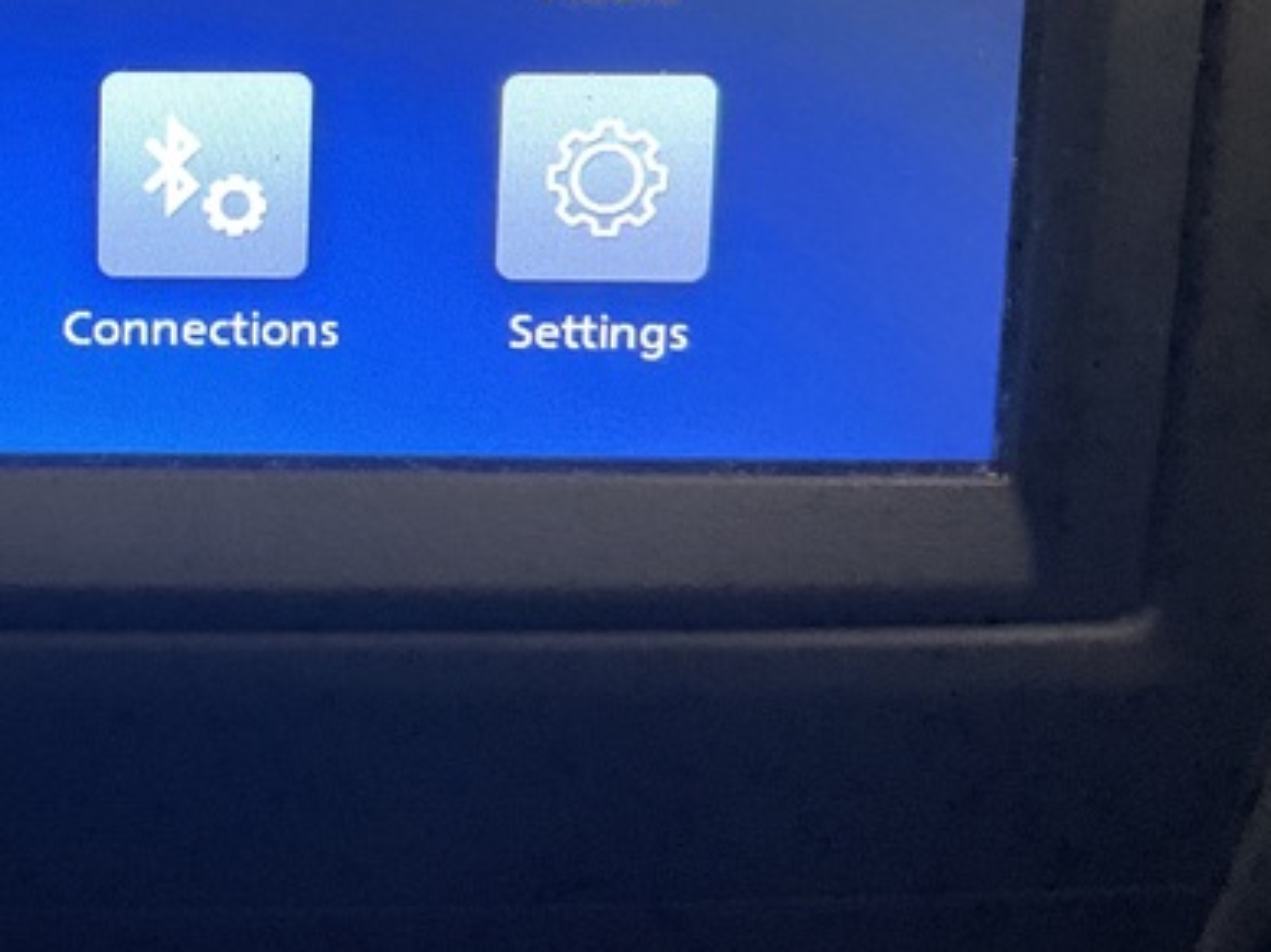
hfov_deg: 25.1
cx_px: -131
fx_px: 2643
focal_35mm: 72
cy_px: -66
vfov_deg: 19.6
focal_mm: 3
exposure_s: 1/50
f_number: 1.8
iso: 160
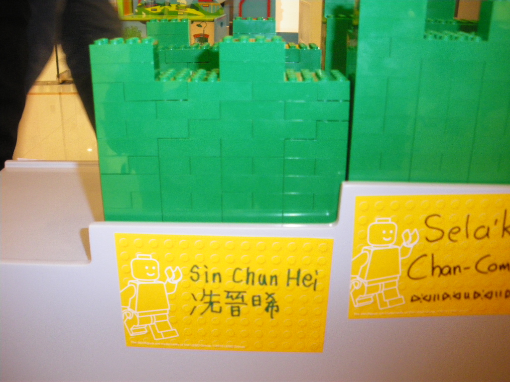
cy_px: 191
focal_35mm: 36
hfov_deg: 51.4
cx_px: 255
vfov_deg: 39.7
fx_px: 530
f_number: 3.5
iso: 400
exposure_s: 1/50
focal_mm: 6.3
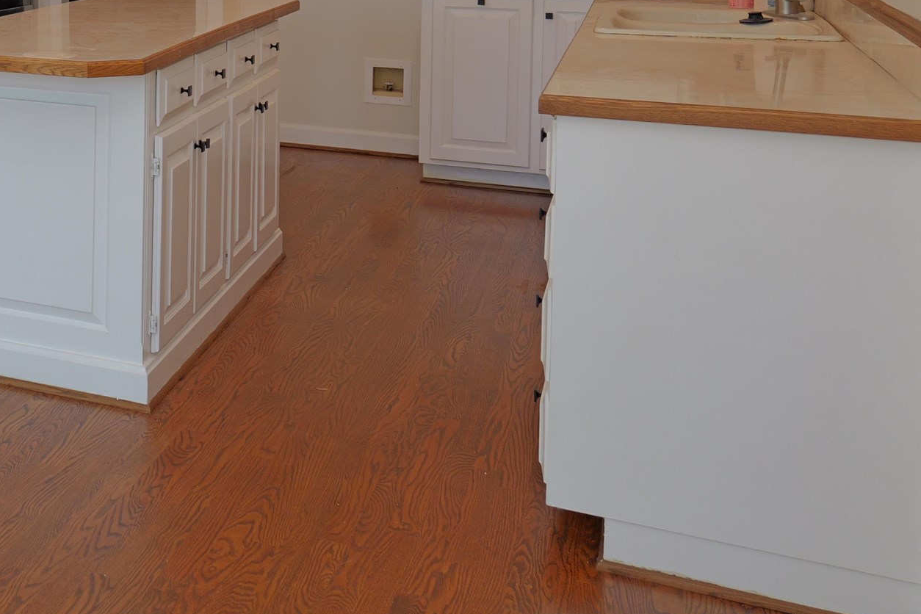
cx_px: -172
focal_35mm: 49
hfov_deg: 33.3
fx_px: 1253
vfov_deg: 25.7
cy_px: -39
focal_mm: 20
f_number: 4.5
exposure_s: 1/200
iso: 400
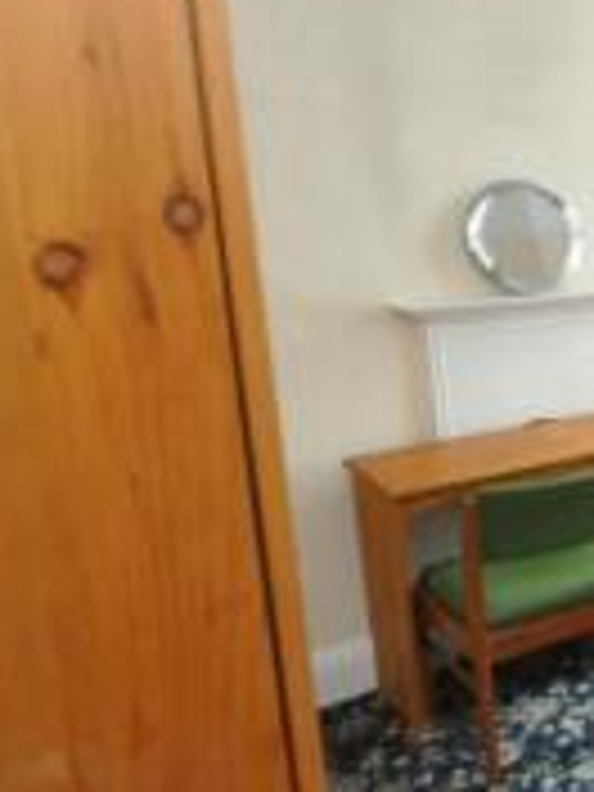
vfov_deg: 47.8
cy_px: 358
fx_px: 892
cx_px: 945
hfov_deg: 25.2
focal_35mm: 39
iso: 800
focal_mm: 10
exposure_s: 1/60
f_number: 4
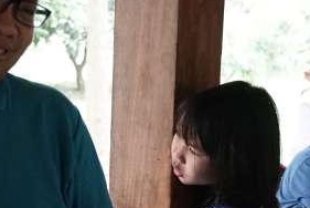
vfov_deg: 12.6
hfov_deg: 18.8
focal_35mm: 108
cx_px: 74
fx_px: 931
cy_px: 181
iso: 5000
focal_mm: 38
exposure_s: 1/125
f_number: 4
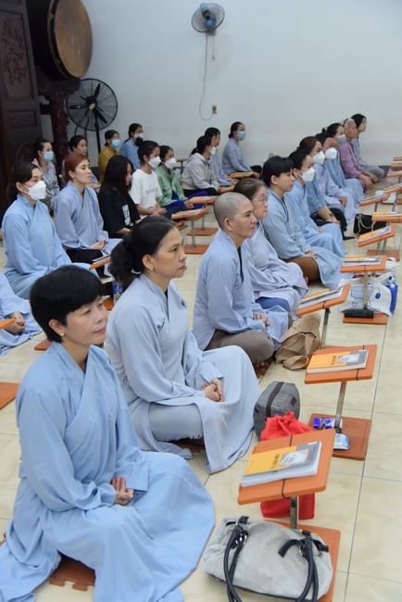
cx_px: 201
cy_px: 301
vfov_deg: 44.5
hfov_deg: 30.5
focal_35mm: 44
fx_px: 736
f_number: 4.5
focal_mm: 44
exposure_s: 1/100
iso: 1600
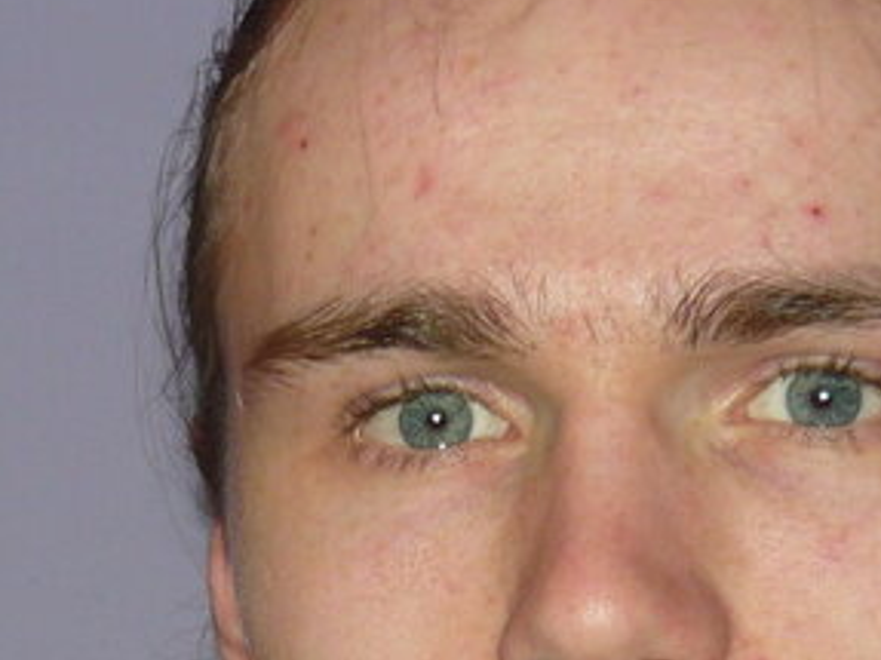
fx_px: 3511
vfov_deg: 10.5
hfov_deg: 14.3
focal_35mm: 138
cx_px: 414
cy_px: 841
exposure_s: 1/30
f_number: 2.8
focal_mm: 5.5
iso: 100
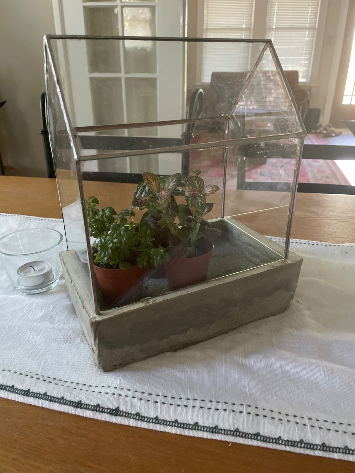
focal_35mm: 26
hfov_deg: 53.1
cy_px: 236
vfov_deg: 67.3
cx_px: 178
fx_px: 356
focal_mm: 4.2
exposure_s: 1/47
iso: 500
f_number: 1.6
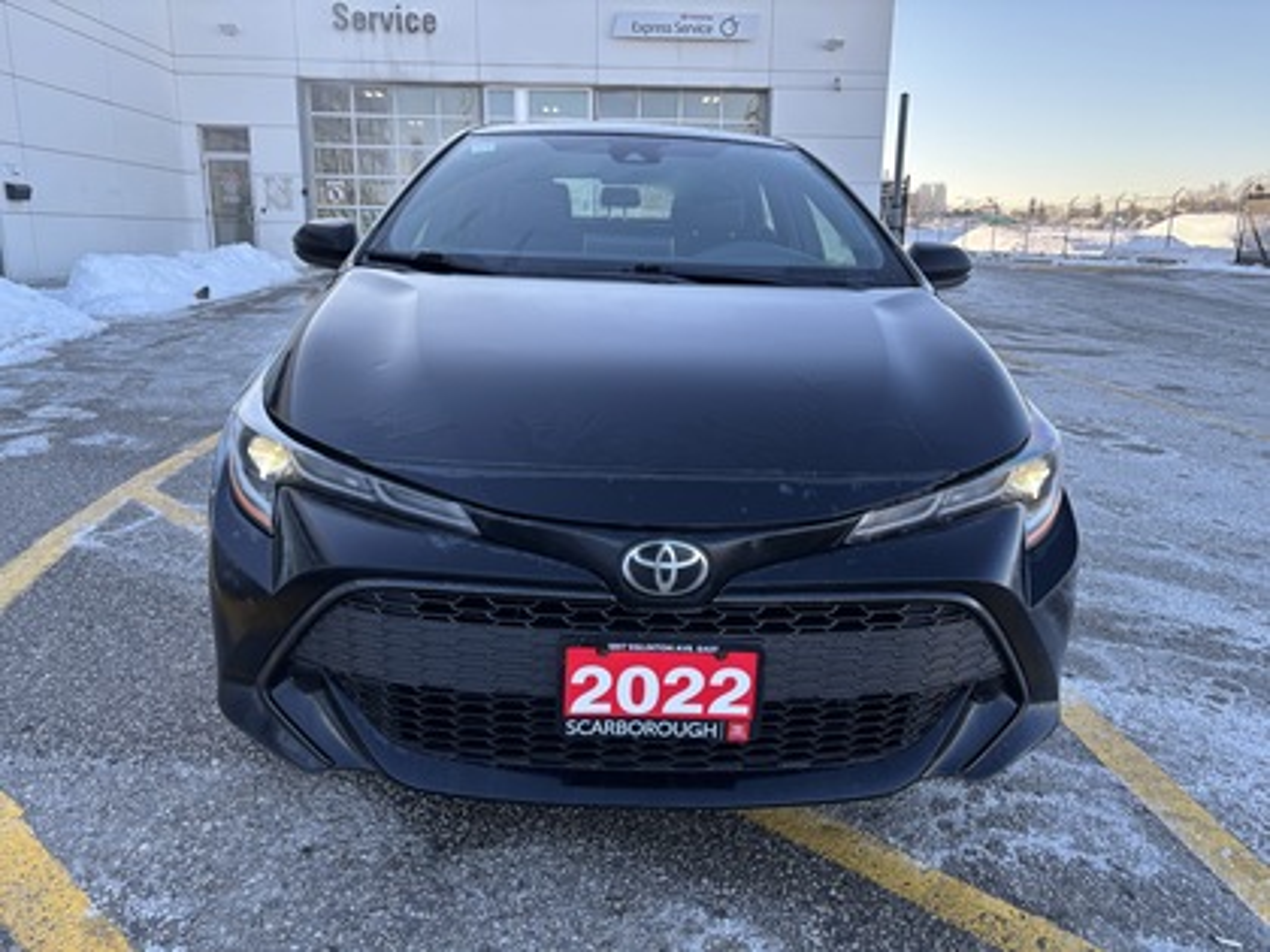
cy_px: 476
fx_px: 954
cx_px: 635
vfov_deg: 53.1
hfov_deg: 67.3
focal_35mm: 26
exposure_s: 1/400
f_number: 1.6
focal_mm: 5.96
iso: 50
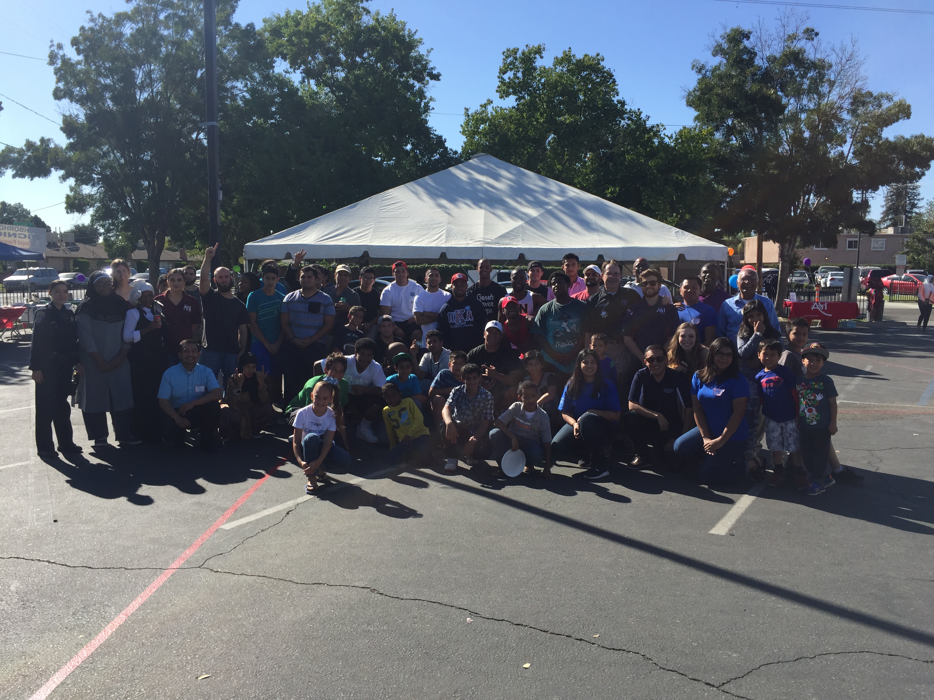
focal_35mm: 29
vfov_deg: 48.2
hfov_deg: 61.7
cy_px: 350
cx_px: 467
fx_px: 782
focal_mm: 4.15
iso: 32
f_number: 2.2
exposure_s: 1/1647
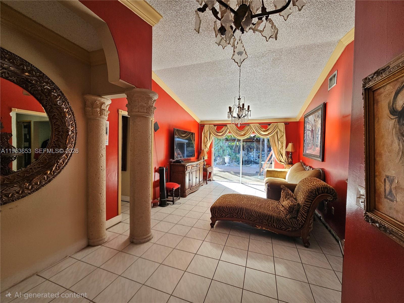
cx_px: 202
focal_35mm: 13
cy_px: 152
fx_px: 152
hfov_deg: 106.2
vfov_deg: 89.9
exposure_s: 1/120
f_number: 2.2
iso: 80
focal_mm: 2.2
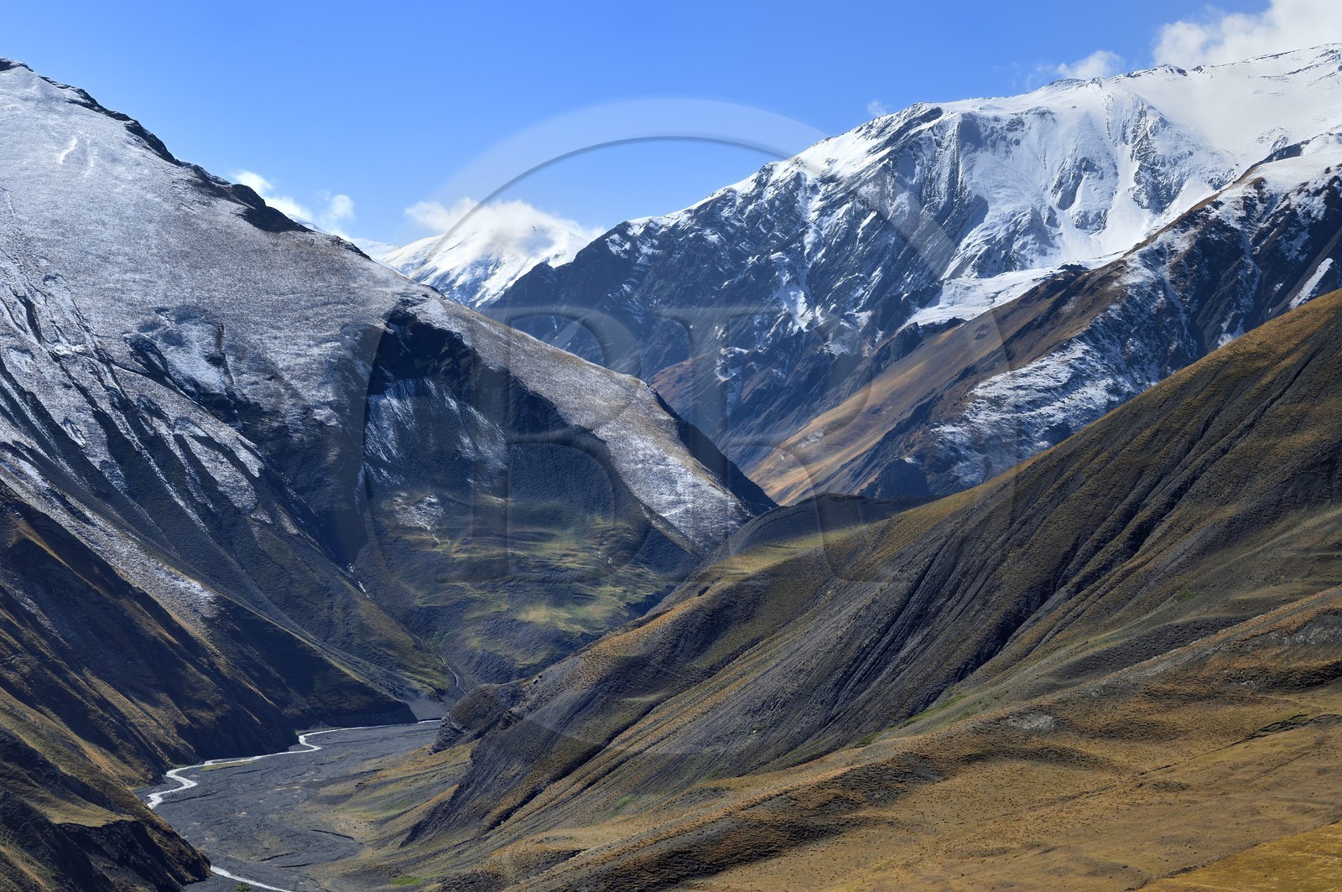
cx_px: 671
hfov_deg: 24.8
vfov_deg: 16.6
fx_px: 3054
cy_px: 446
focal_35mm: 82
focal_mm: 82
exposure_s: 1/320
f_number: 18
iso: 200
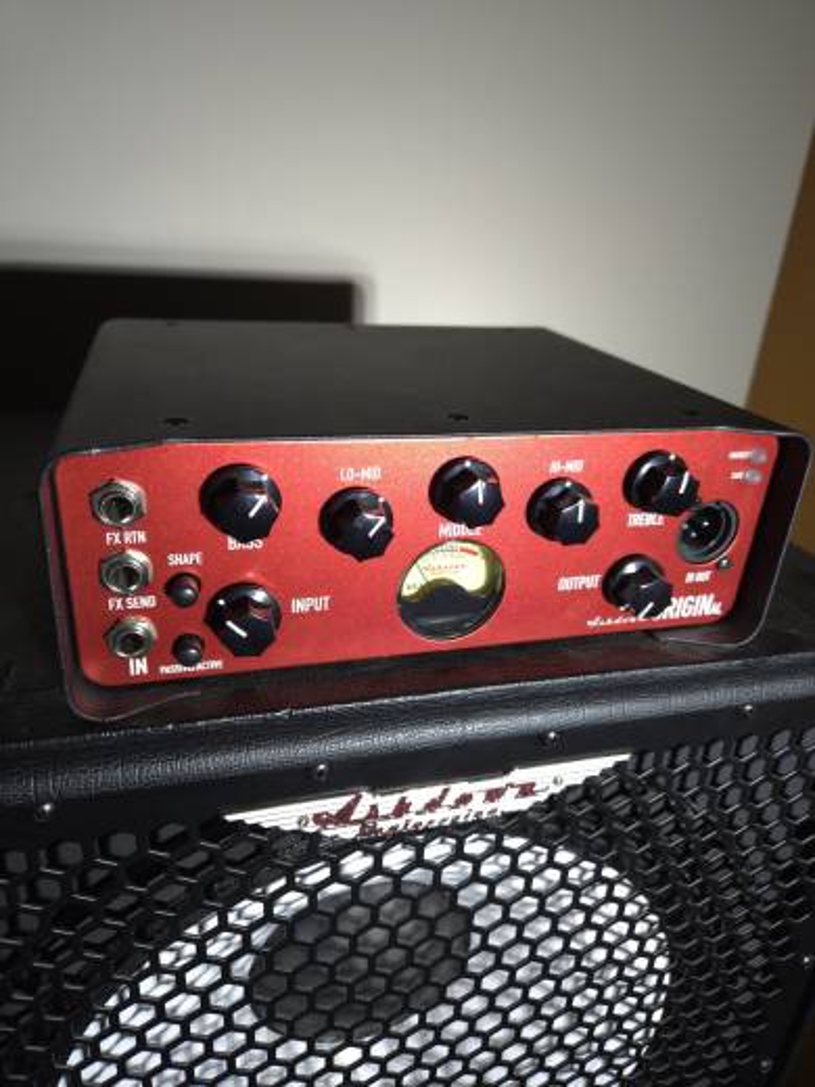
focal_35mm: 23
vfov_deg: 73.9
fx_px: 722
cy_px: 544
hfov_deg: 58.9
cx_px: 408
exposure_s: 1/71
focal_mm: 5.4
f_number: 1.8
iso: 125
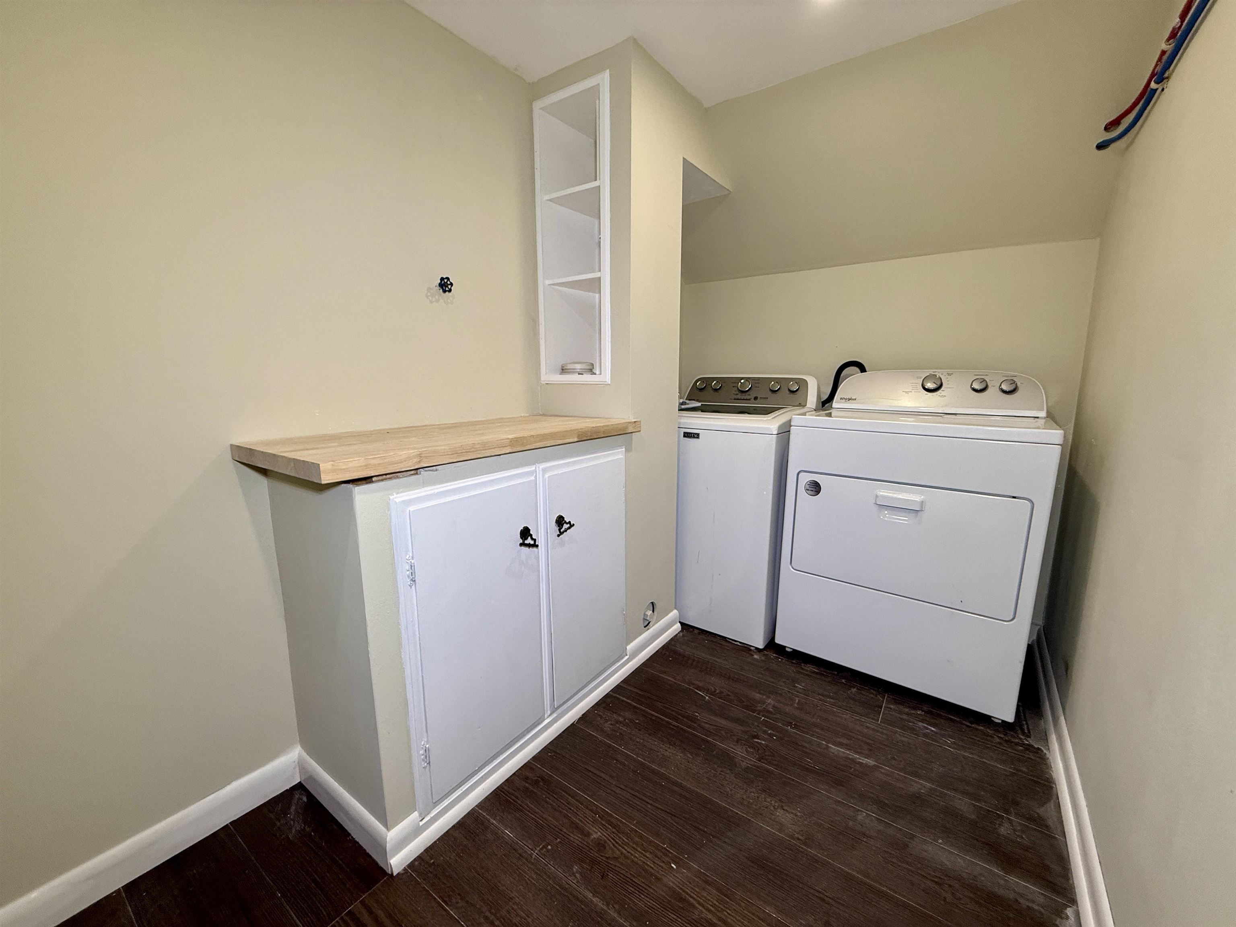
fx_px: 500
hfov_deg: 102.1
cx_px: 618
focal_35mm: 14
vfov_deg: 85.7
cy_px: 464
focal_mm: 2.22
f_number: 2.2
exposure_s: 1/101
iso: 100
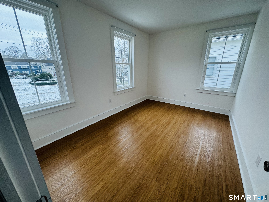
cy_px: 101
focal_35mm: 14
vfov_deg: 85.7
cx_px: 134
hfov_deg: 102.1
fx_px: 109
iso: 100
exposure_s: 1/99
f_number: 2.2
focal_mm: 2.22
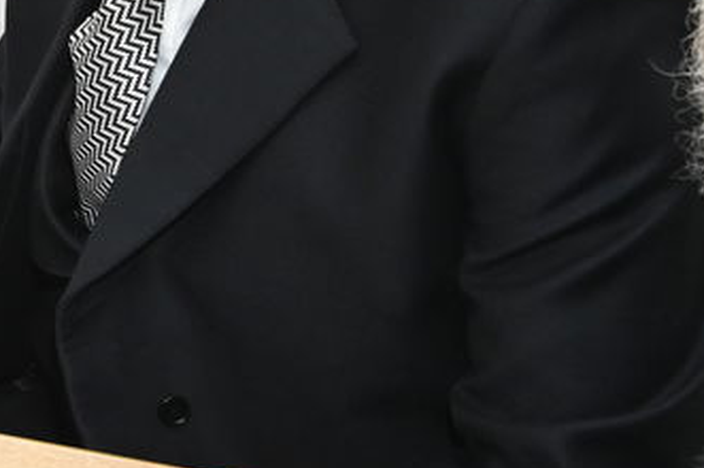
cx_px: -770
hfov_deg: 13.5
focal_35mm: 127
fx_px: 2481
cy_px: -216
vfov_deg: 10.4
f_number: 8
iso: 2500
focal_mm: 30
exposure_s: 1/80
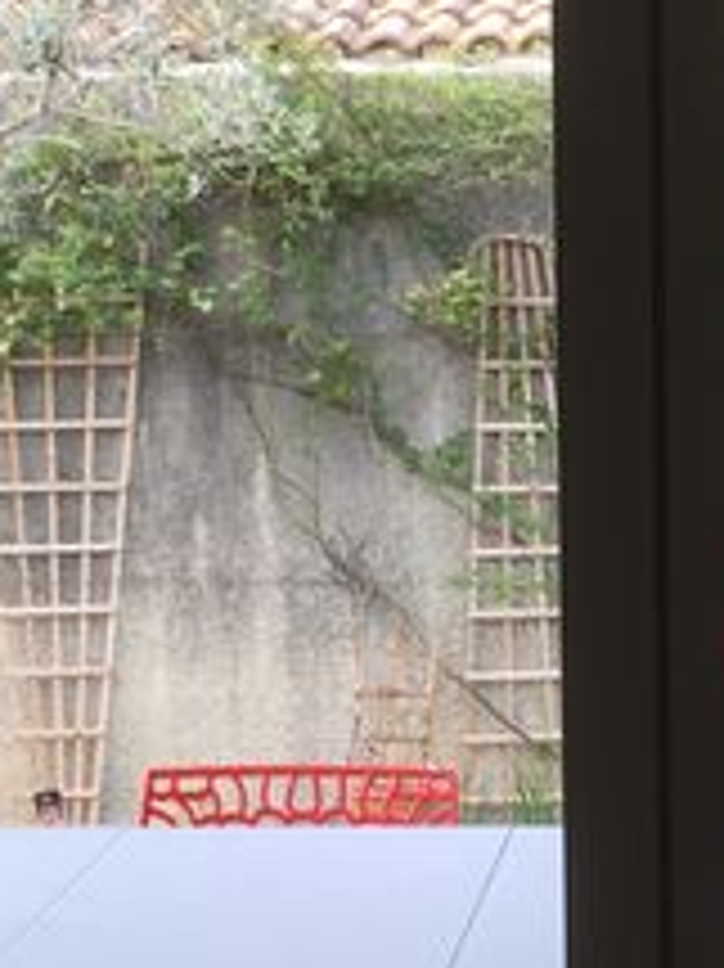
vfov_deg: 14.6
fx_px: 3768
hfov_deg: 10.9
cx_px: 598
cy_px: 558
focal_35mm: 135
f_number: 2.2
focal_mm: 4.15
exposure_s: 1/100
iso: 25
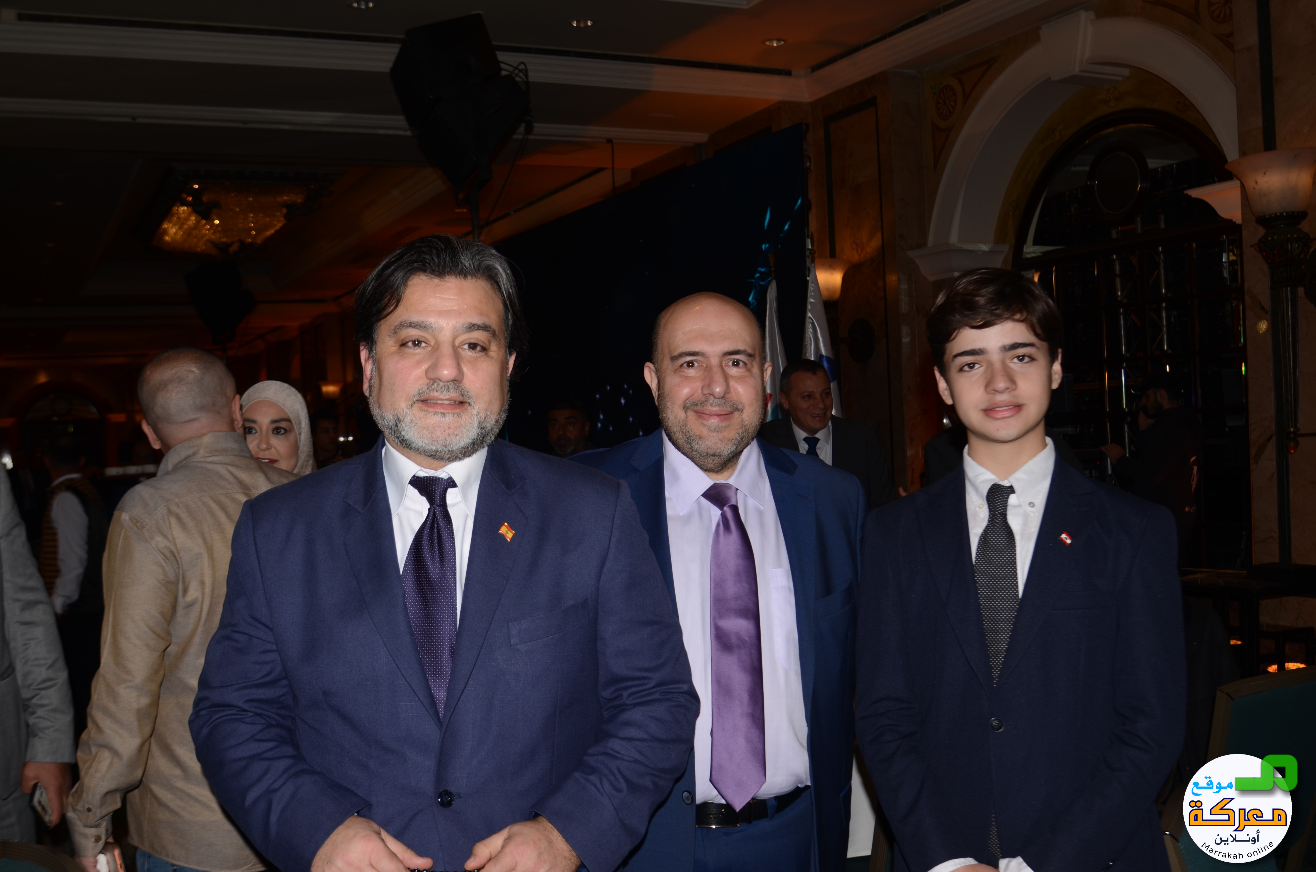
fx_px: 1313
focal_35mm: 36
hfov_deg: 53.2
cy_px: 436
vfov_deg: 36.7
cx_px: 658
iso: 100
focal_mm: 24
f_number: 4.5
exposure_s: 1/250
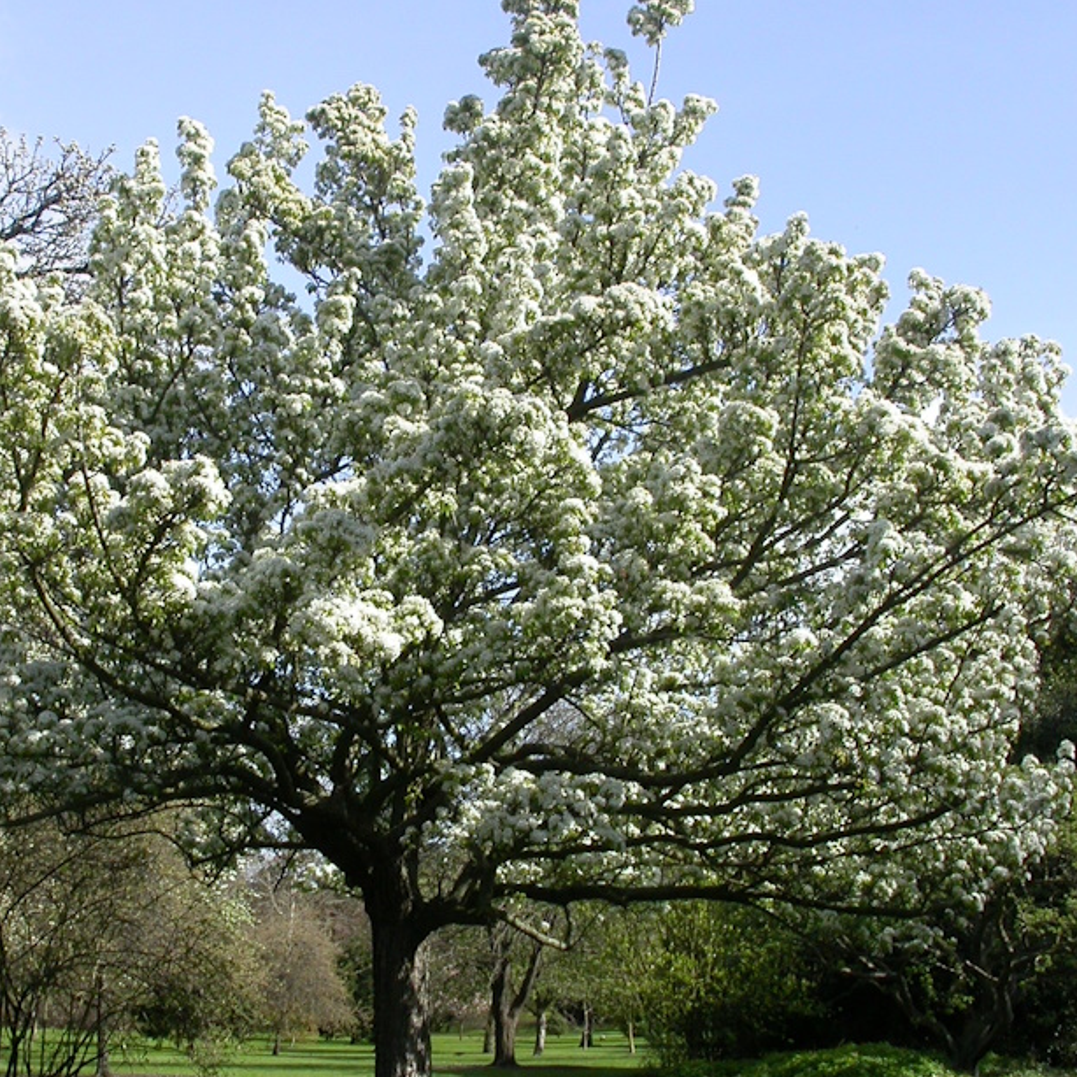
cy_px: 558
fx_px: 1971
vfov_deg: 30.6
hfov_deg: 30.4
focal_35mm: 56
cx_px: 403
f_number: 6.7
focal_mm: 7.85
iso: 100
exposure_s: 1/249
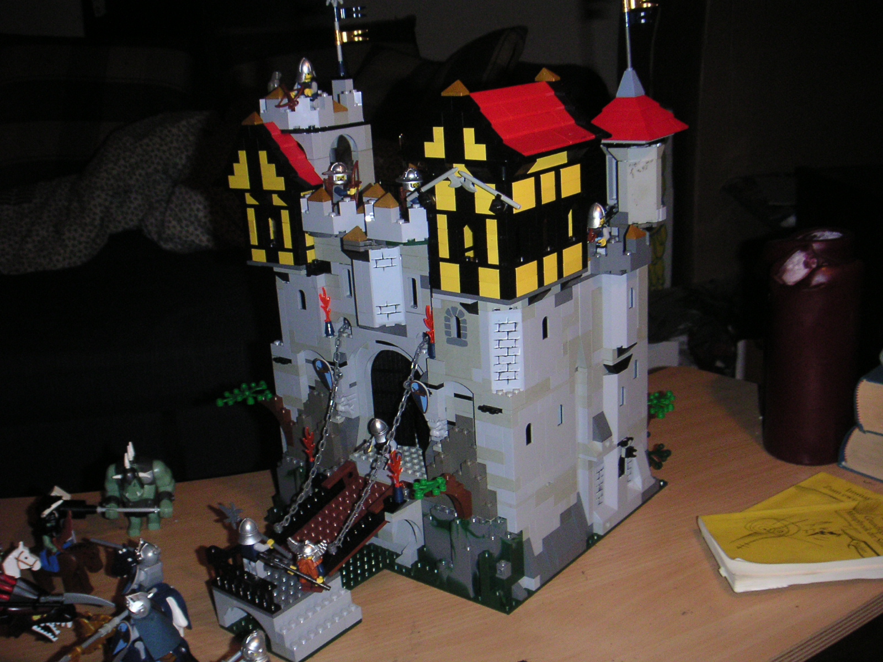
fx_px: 969
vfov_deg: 37.7
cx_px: 442
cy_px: 331
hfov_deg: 49.0
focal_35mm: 38
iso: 160
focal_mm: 6
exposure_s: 1/45
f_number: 2.8
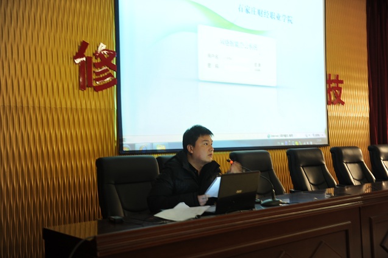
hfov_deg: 44.5
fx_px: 474
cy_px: 129
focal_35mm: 44
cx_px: 194
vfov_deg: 30.5
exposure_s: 1/5
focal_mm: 44
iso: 200
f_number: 2.8
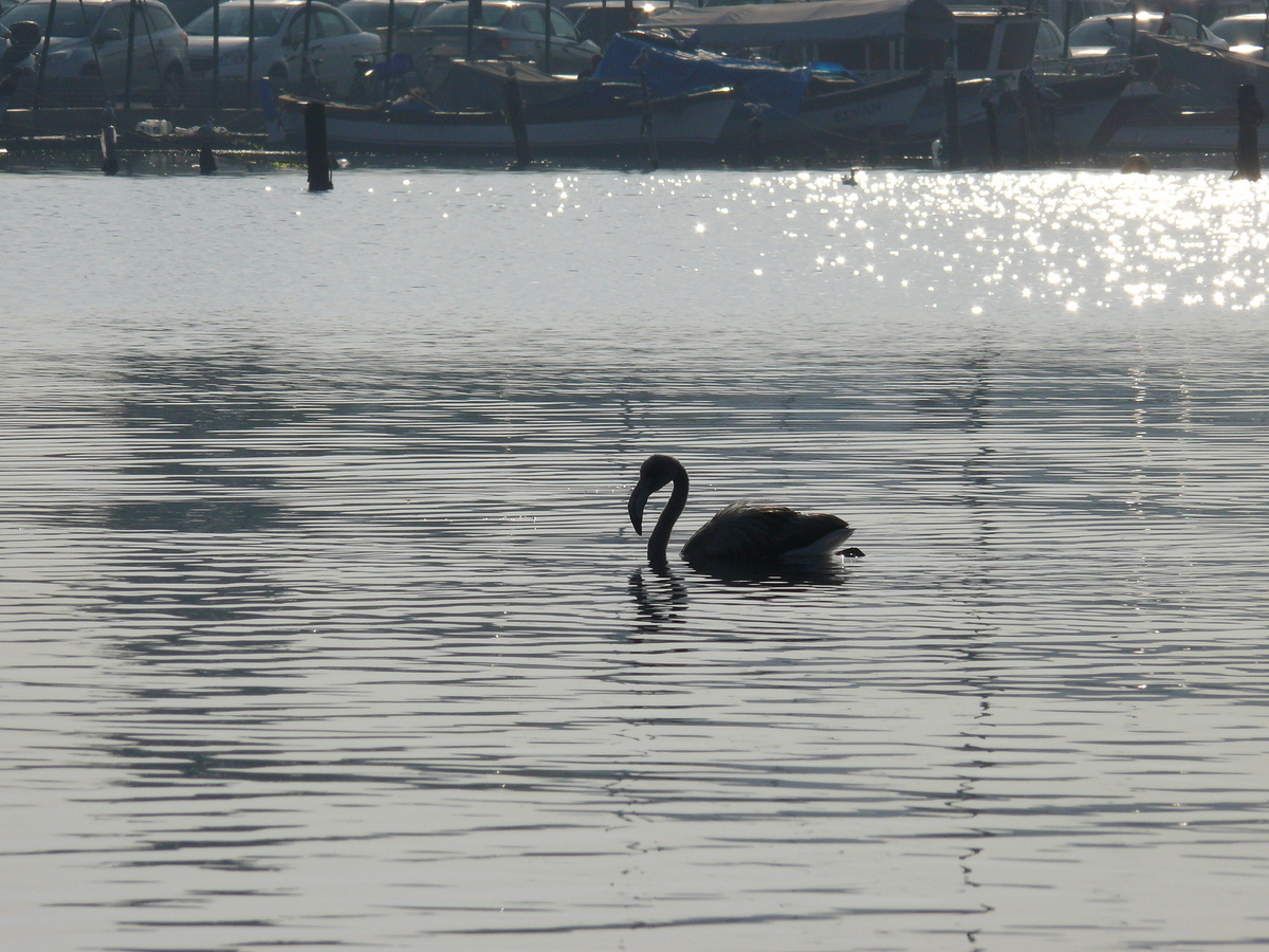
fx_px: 15397
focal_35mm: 420
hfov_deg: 4.7
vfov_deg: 3.5
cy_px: 476
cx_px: 634
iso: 100
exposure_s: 1/1600
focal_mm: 88.8
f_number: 9
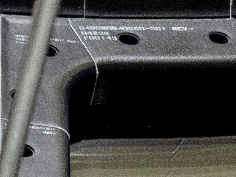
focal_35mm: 541
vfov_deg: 2.7
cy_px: 160
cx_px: 122
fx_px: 3689
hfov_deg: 3.7
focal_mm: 40
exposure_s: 1/125
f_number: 2.8
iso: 800
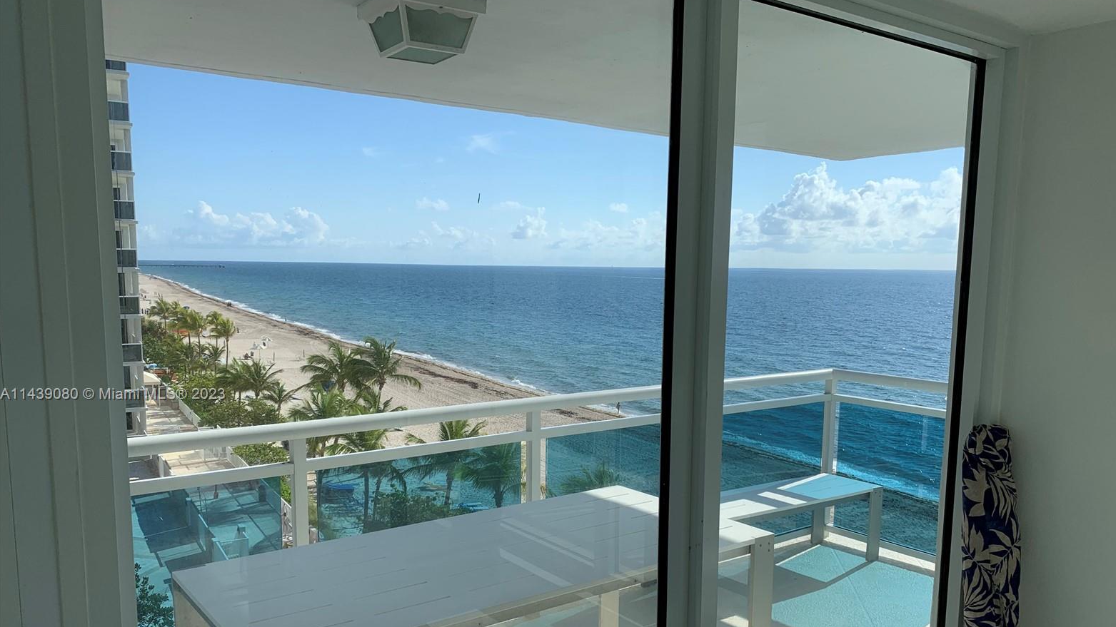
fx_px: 858
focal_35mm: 29
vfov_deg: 39.9
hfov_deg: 66.1
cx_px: 568
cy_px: 395
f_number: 1.8
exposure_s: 1/1490
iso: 25
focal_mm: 4.25
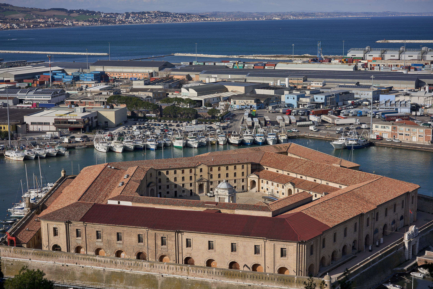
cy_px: 144
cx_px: 216
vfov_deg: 20.9
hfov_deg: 31.0
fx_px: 782
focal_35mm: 65
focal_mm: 65
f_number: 4
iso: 100
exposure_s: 1/2000
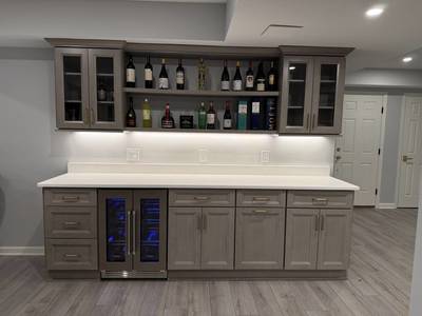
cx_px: 211
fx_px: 293
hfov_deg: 71.6
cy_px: 158
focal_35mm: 24
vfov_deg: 56.8
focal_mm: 6.76
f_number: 1.78
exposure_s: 1/122
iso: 160
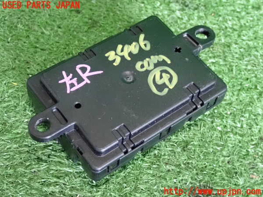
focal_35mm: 62
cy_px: 98
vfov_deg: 23.7
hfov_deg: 31.2
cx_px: 132
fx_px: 471
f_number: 3.6
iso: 1600
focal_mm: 11.09
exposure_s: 1/30
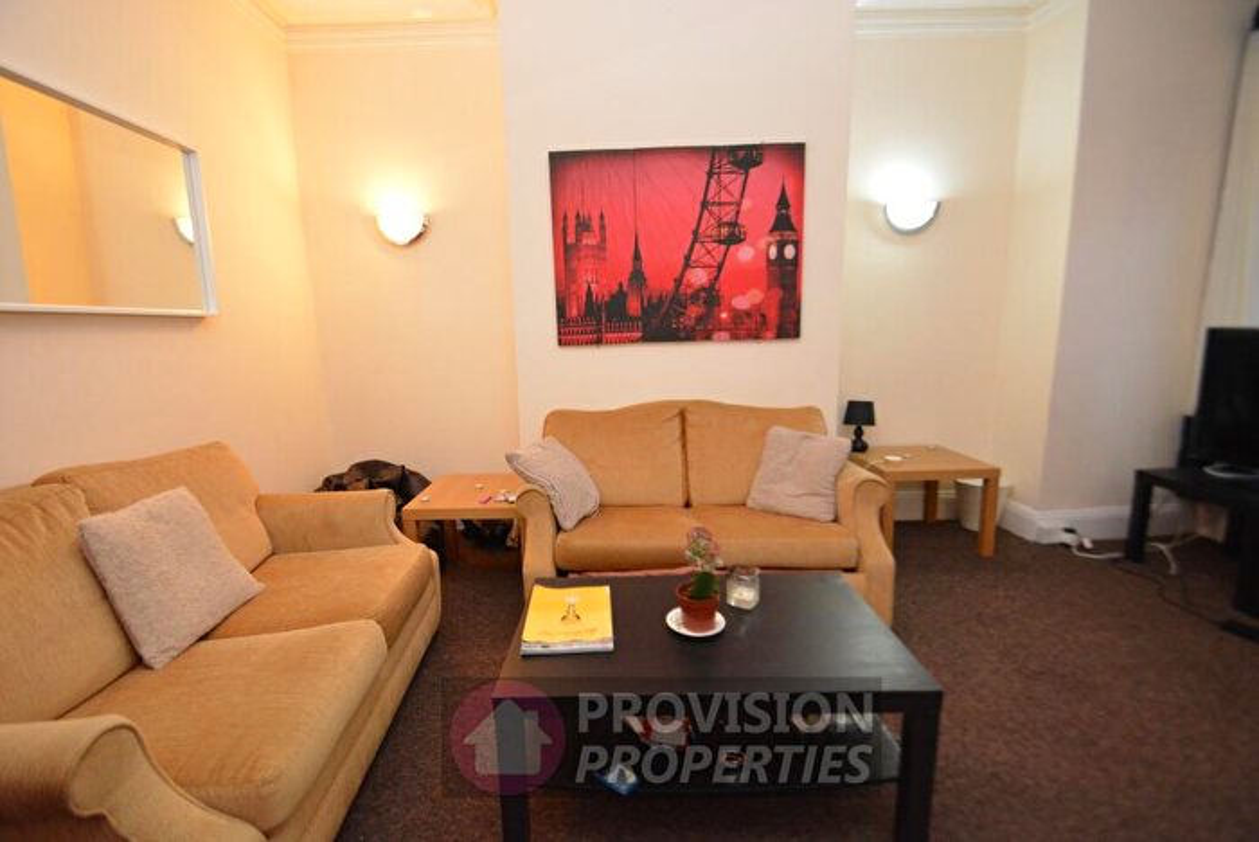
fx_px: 525
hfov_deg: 100.3
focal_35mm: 15
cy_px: 421
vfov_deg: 77.4
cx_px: 630
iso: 3200
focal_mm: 10
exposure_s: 1/60
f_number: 4
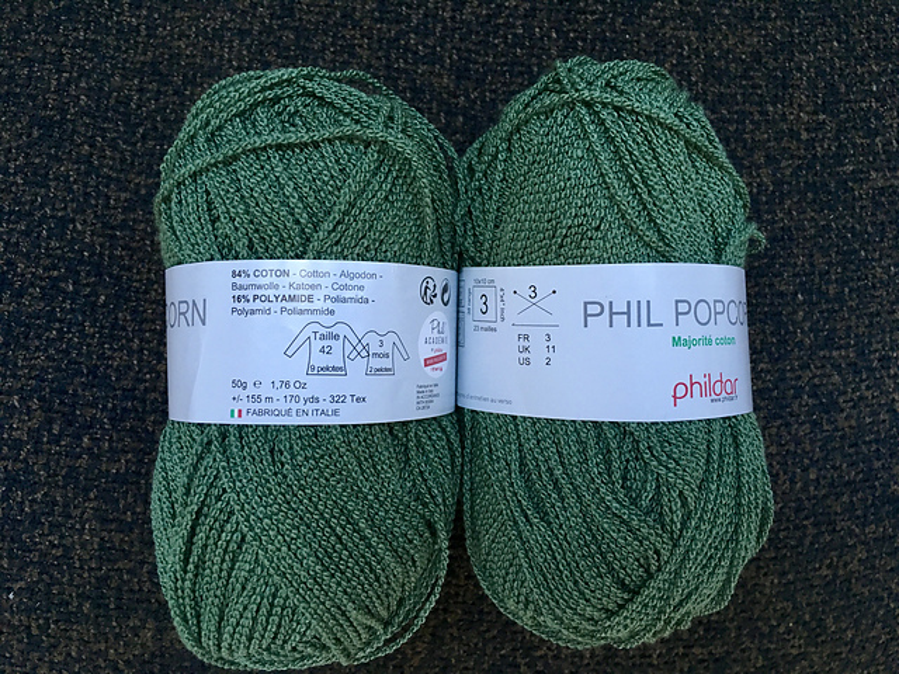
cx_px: 450
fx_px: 753
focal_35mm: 29
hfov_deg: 61.7
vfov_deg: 48.2
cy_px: 337
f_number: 2.2
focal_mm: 4.15
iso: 125
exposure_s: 1/33
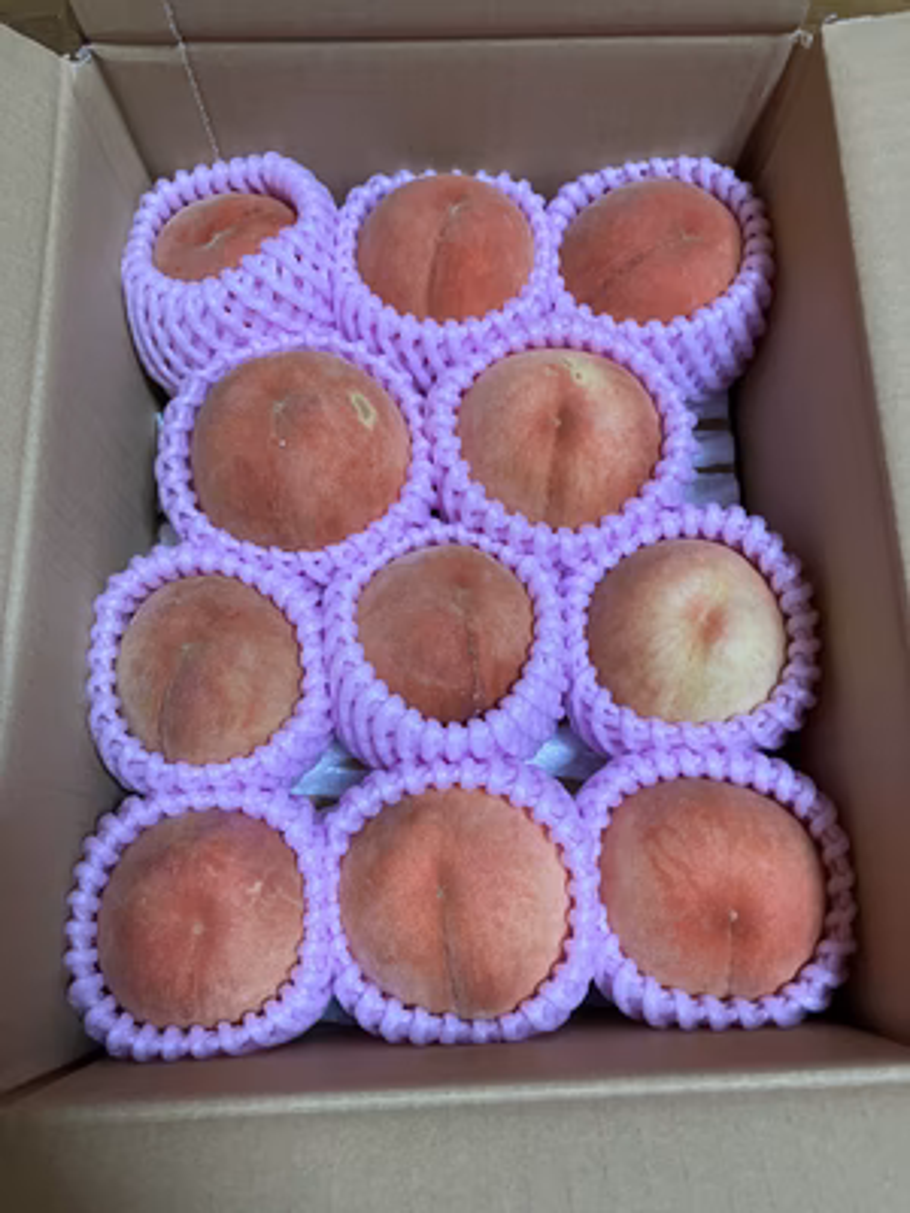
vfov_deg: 63.4
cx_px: 455
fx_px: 981
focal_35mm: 28
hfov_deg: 49.7
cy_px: 606
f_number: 1.8
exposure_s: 1/50
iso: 160
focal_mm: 3.99
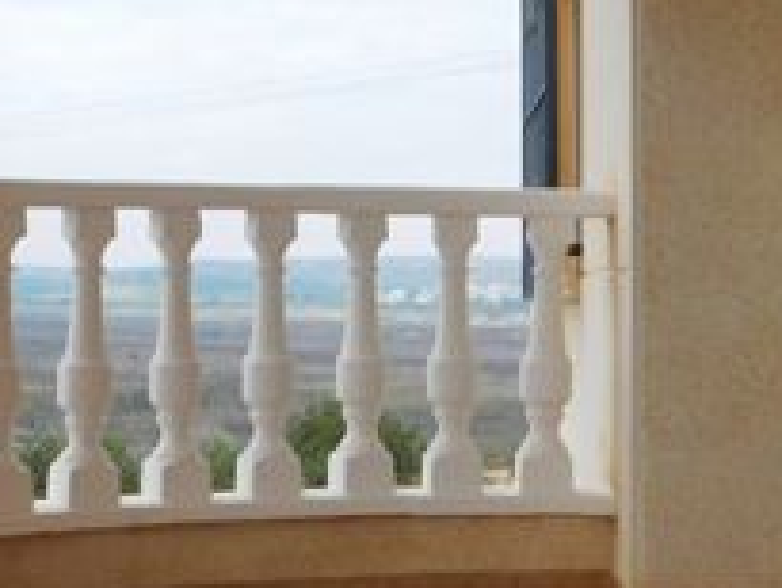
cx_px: 185
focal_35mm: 79
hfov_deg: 24.4
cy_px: 263
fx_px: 1786
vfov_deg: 18.7
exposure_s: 1/1000
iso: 125
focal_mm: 4
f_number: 3
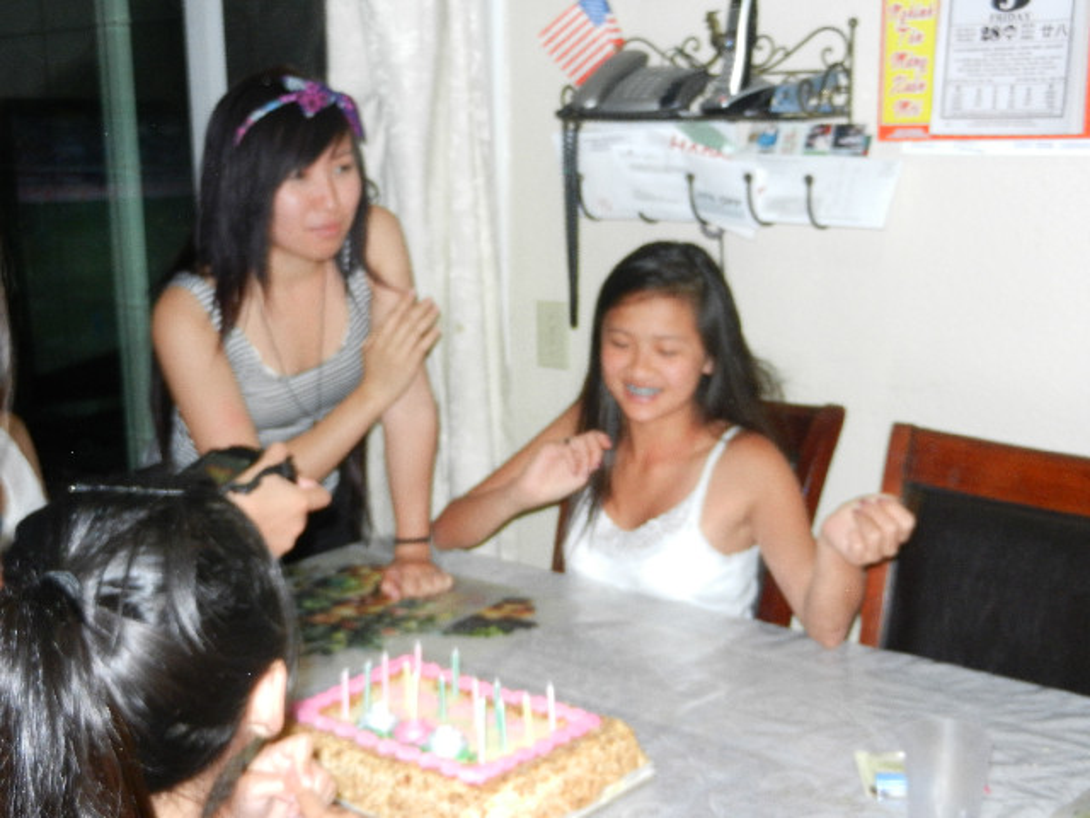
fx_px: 1417
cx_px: 545
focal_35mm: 45
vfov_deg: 32.2
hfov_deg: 42.1
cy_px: 409
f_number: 4.2
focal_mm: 8.2
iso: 450
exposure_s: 1/30
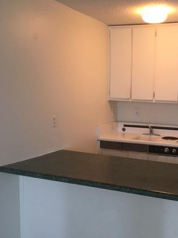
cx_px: 131
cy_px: 134
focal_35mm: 44
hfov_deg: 32.3
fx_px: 302
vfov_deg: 42.9
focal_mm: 4.15
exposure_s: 1/30
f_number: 2.2
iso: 100
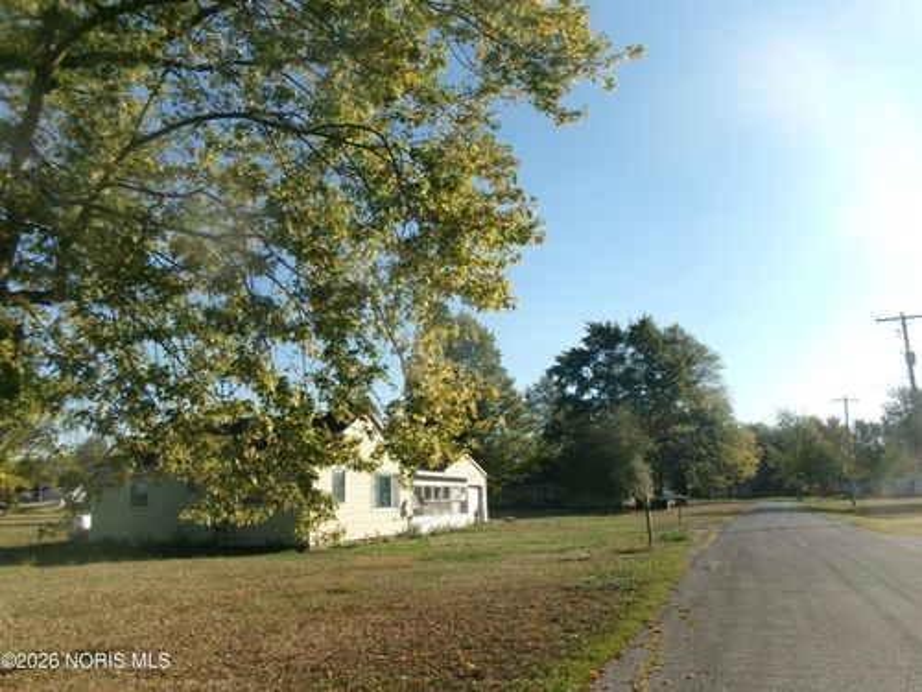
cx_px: 461
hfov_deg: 63.4
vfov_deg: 49.7
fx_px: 746
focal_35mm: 28
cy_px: 346
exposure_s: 1/90
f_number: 10.8
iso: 100
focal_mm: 5.1
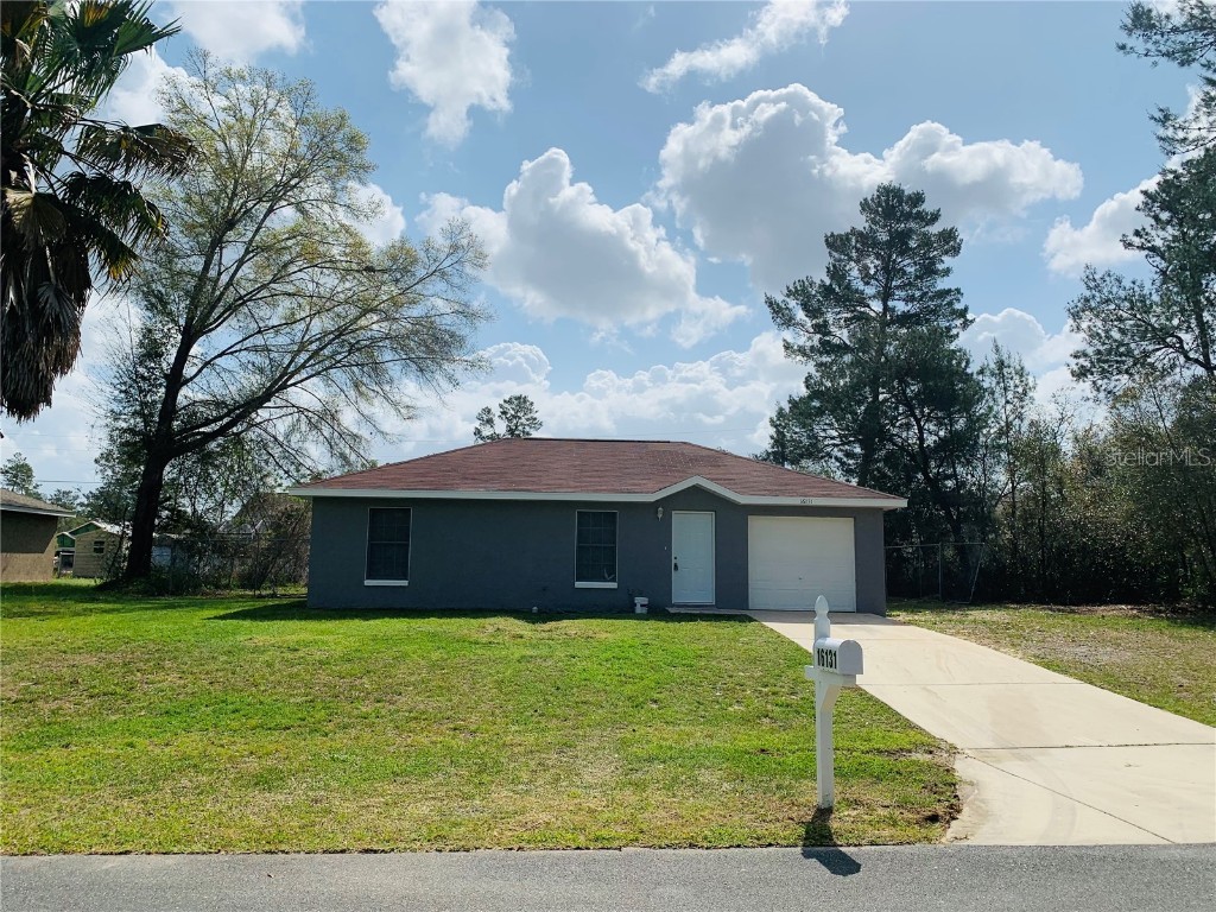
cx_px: 608
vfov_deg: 53.1
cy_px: 456
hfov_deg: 67.3
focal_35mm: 26
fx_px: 913
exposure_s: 1/6897
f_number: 1.8
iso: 25
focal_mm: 4.25
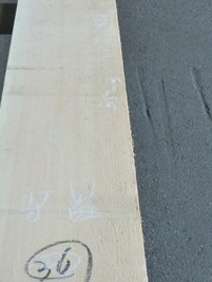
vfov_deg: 28.2
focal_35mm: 67
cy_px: 233
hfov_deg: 21.9
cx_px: 64
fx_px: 546
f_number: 3.3
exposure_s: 1/30
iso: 400
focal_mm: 4.9
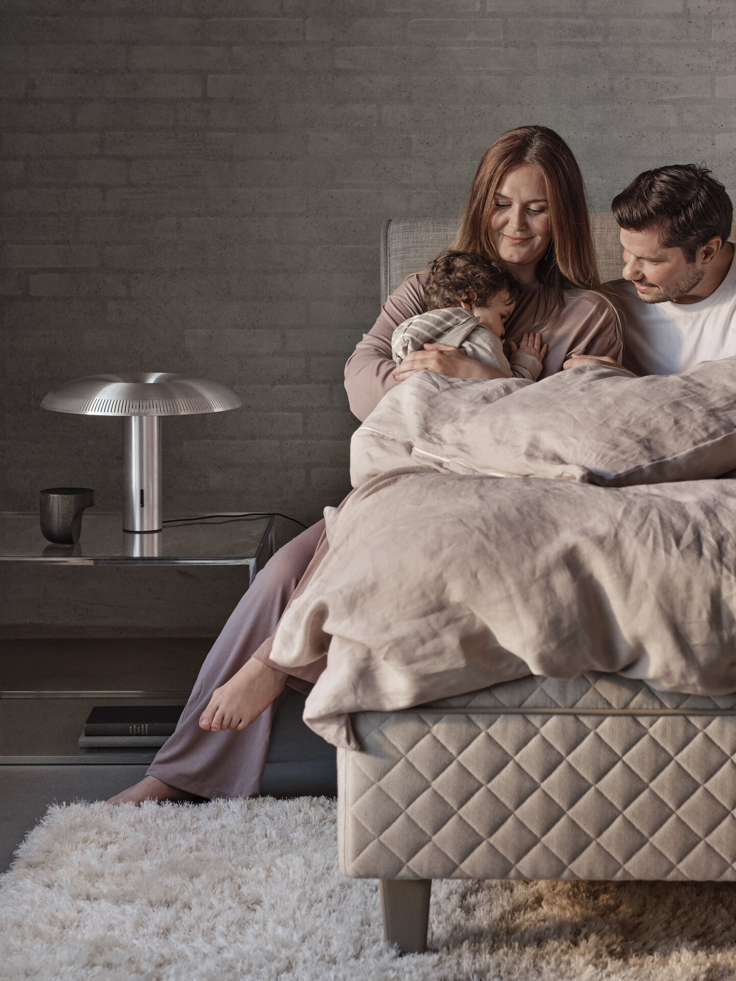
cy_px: 325
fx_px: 2779
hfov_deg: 15.1
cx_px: 504
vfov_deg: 20.0
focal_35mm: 98
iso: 800
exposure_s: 1/80
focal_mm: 80
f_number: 7.1
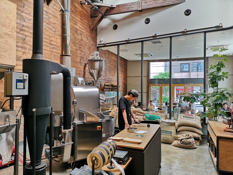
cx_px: 116
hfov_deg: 65.3
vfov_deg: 51.4
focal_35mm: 27
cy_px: 88
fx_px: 182
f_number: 1.8
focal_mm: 3.95
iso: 80
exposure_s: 1/100
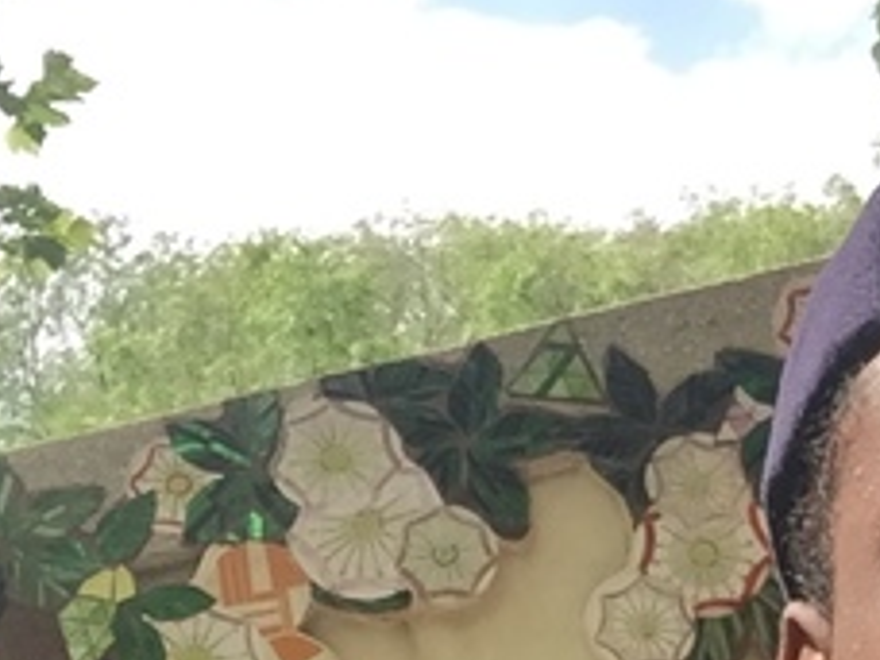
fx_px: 2212
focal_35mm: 87
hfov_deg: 22.5
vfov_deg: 16.6
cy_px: 687
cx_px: 374
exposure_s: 1/362
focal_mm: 2.65
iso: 32
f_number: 2.2
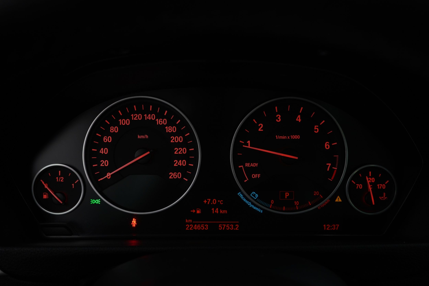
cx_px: 214
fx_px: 381
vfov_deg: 41.1
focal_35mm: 32
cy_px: 143
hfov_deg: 58.7
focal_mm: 32
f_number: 5.6
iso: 800
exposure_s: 1/13
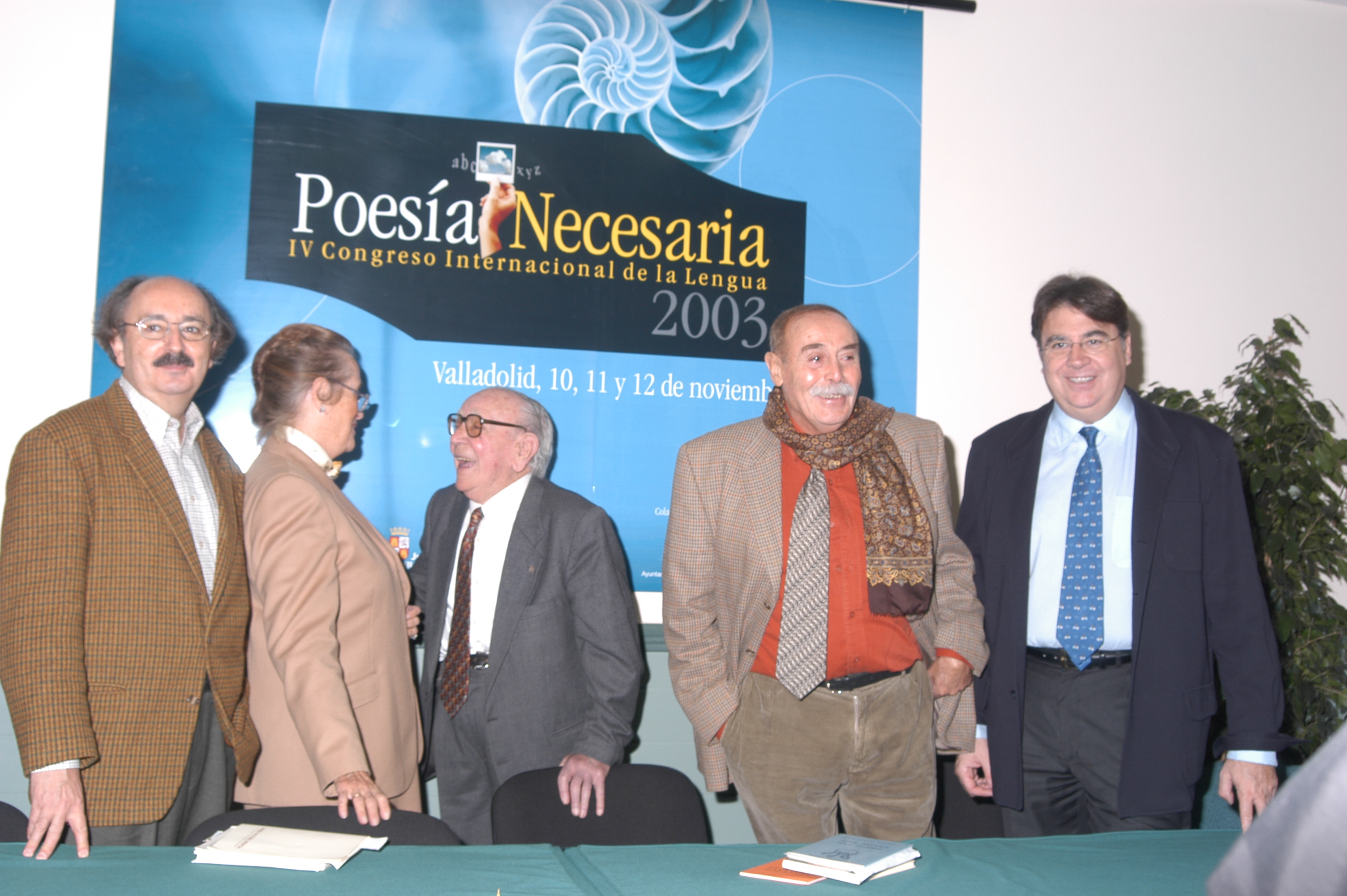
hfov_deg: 46.4
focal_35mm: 42
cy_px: 448
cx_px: 674
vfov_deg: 31.8
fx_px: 1570
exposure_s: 1/80
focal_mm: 28
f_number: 6.3
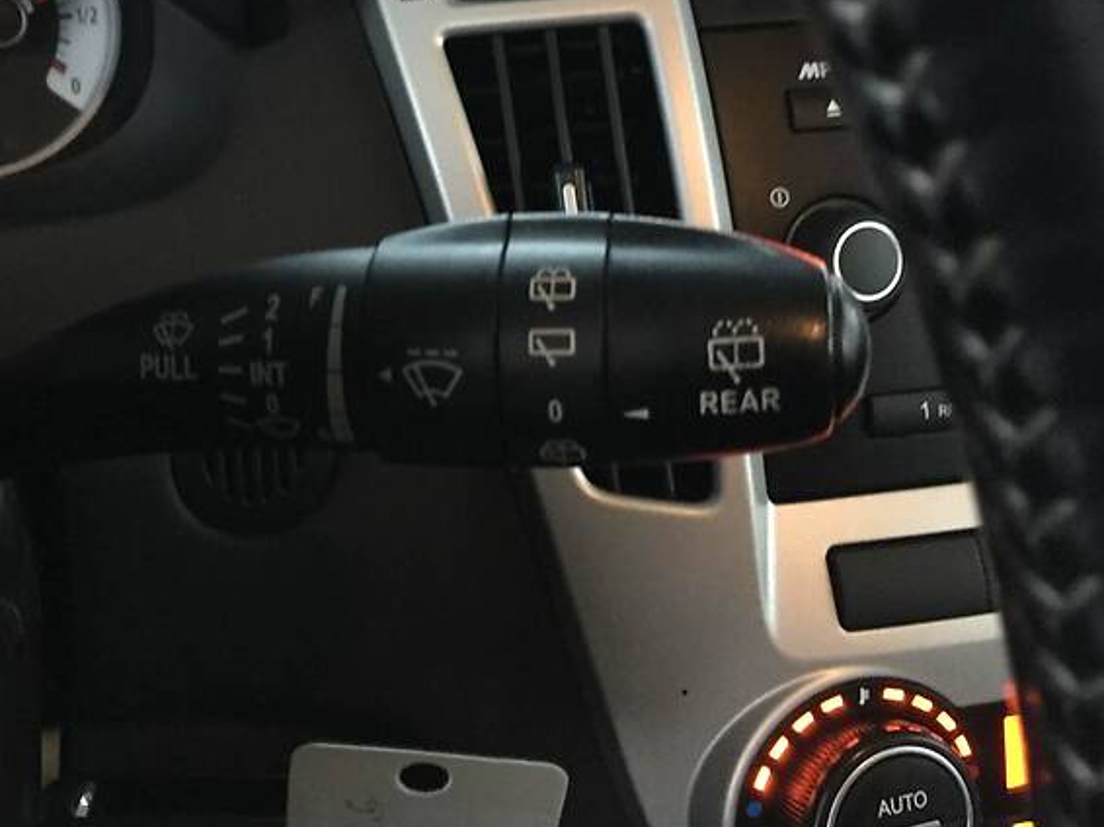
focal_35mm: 41
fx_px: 1307
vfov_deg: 34.8
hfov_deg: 45.3
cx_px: 390
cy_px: 277
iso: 500
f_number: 2.2
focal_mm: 4.2
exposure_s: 1/17
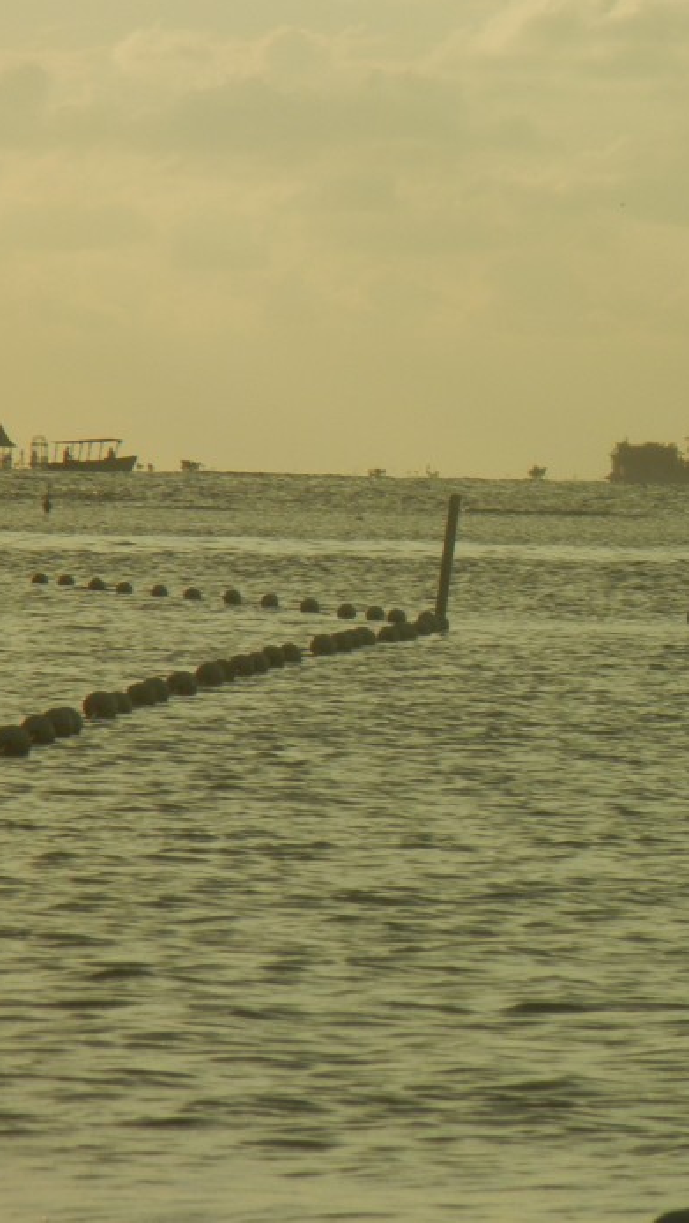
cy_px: 553
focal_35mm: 482
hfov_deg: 2.5
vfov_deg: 4.5
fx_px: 15636
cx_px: 781
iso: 160
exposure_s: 1/440
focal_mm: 54
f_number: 11.2
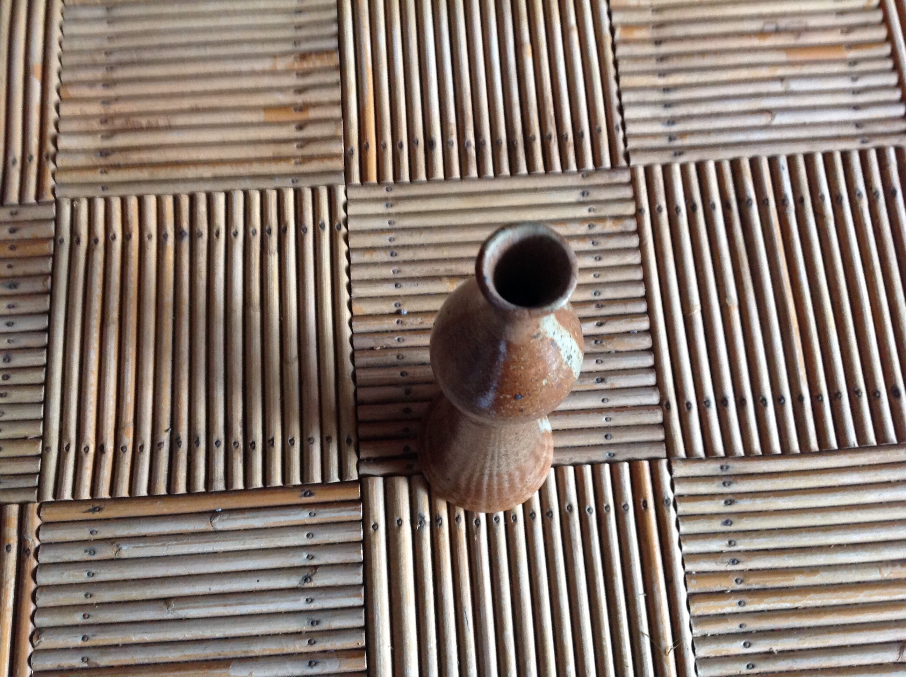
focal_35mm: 35
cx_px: 453
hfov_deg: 52.7
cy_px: 338
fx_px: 915
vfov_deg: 40.6
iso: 200
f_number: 2.4
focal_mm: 4.28
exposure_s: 1/15
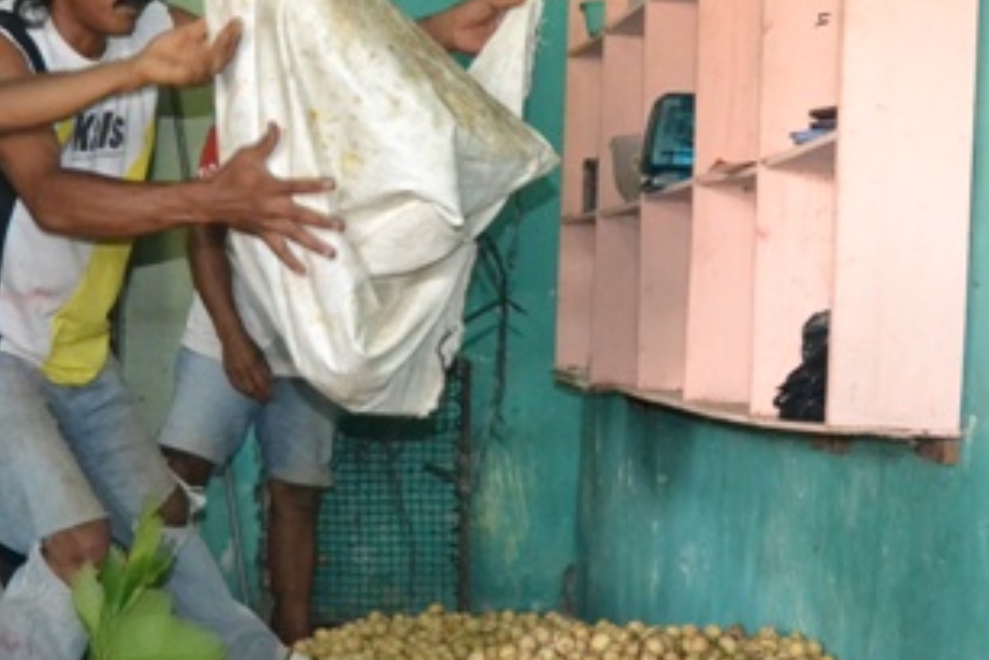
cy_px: 386
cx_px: 361
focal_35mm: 75
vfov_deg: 18.2
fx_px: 2061
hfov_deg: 26.9
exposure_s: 1/60
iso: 3200
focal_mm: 20
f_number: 3.5
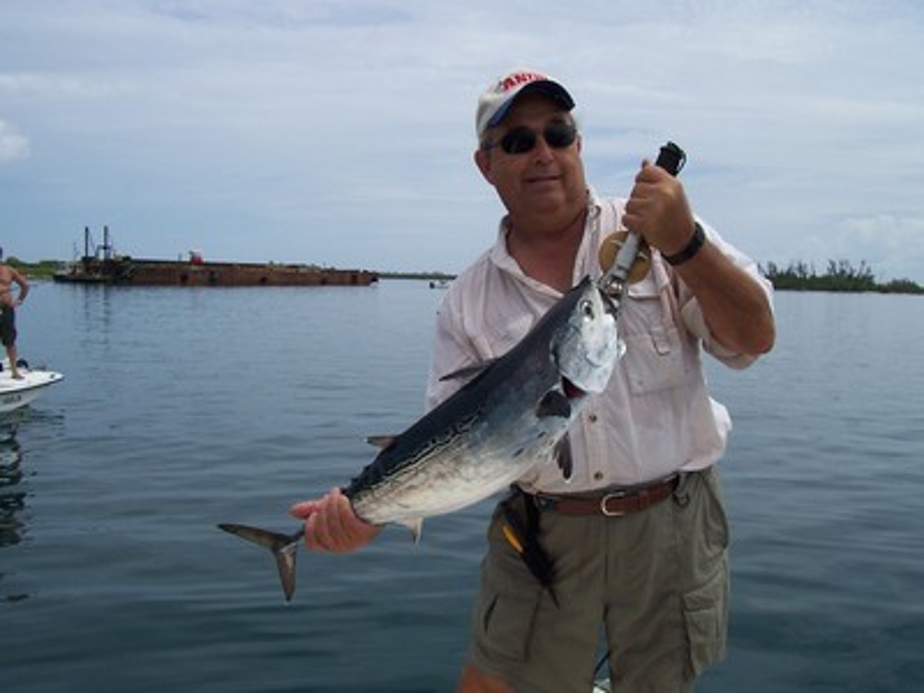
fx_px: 908
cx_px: 462
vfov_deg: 41.8
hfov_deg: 54.0
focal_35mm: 34
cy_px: 346
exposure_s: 1/1000
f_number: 5.6
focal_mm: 5.6
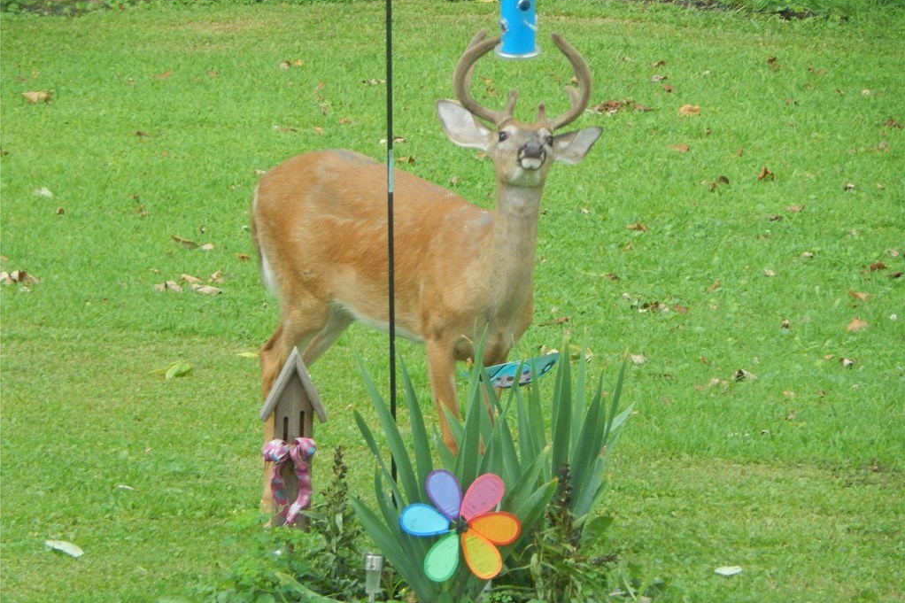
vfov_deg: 2.7
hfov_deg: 4.0
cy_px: 298
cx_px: 452
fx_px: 12918
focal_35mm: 514
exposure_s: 1/200
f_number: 5.8
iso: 400
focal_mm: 88.6
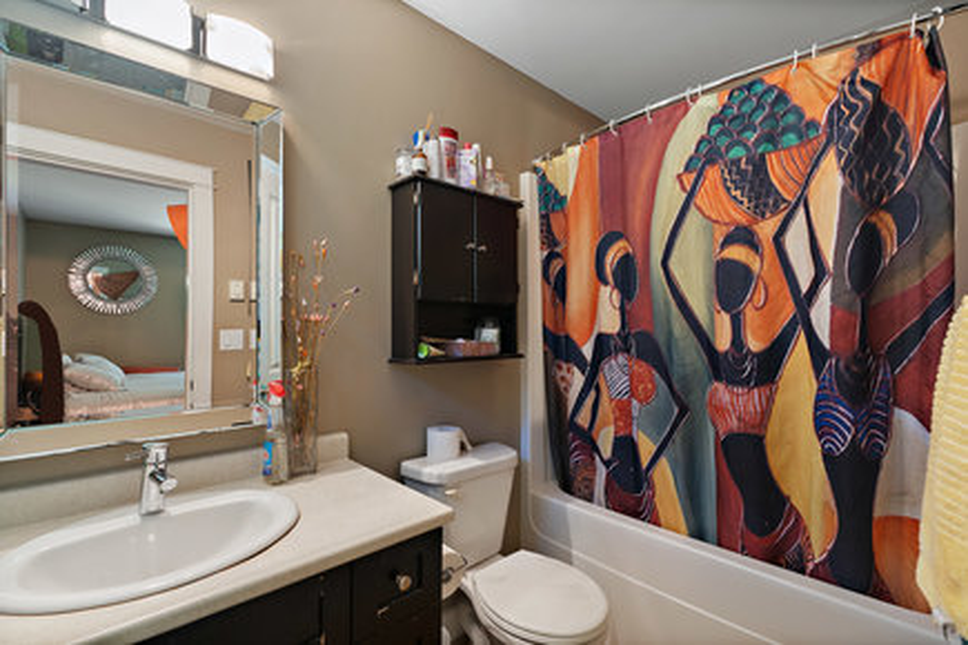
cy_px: 322
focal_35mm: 16
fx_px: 430
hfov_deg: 96.7
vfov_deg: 73.7
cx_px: 484
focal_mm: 16
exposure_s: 1.6
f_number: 7.1
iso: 400
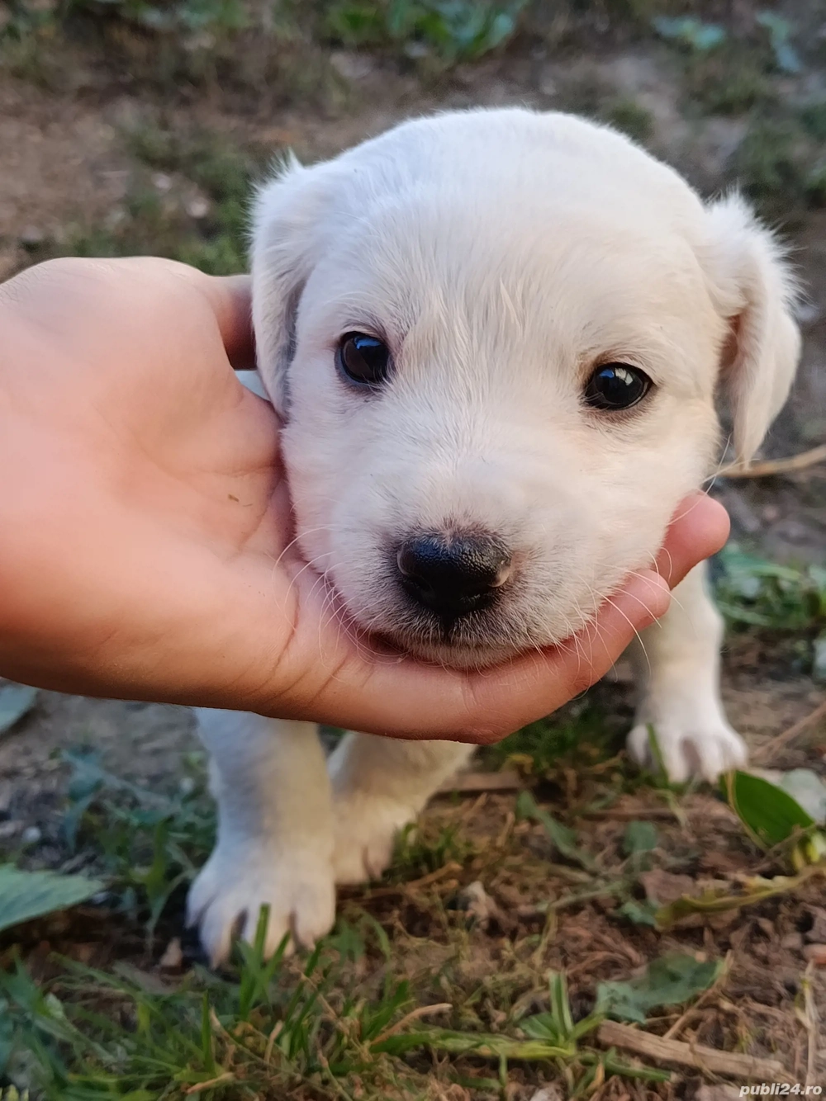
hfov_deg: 30.3
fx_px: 1528
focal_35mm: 48
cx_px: 413
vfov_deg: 39.7
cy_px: 550
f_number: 1.7
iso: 98
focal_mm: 5.24
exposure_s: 1/100
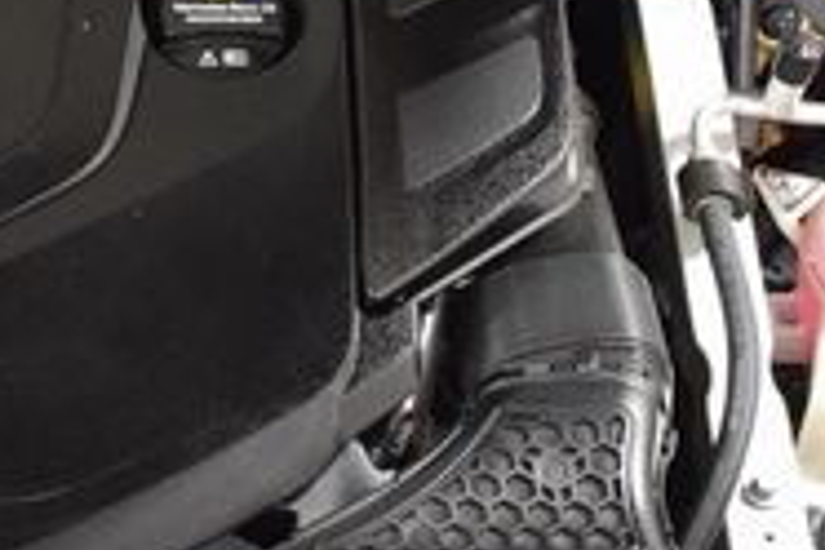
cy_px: 29
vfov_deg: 11.0
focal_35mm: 124
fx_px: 2841
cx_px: -164
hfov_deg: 15.9
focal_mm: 24
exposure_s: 1/15
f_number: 4.5
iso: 1600
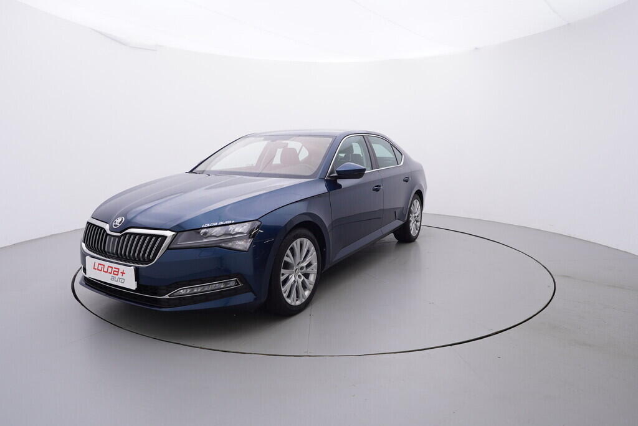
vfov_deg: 56.2
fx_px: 399
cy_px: 213
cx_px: 319
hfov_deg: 77.3
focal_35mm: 22
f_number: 5
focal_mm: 15
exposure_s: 1/80
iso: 200
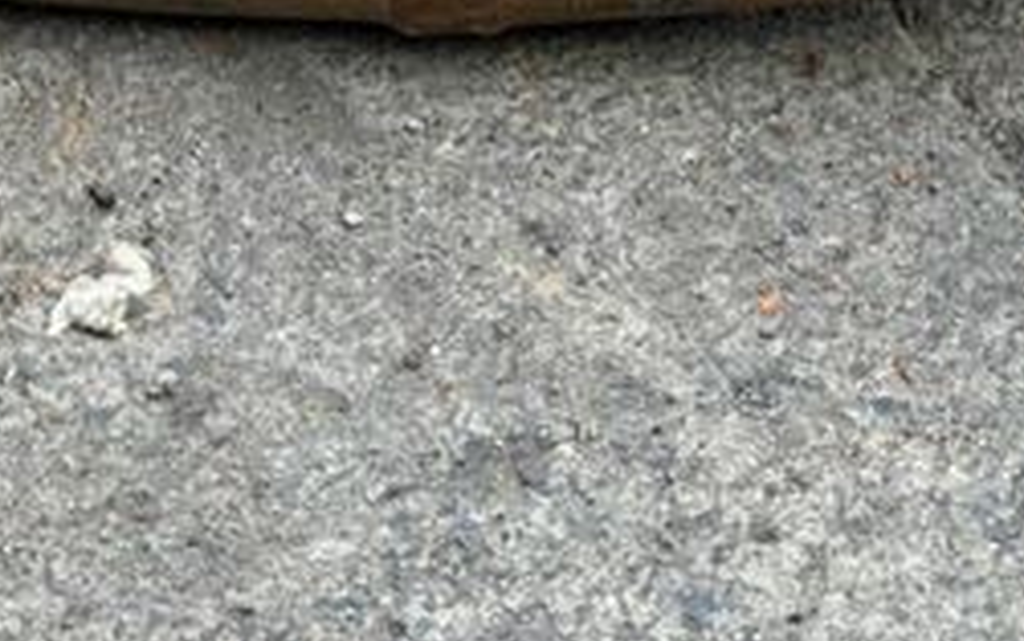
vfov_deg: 6.7
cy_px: -139
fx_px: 5443
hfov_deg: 10.7
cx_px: 416
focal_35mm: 195
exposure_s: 1/99
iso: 40
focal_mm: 9
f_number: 2.8
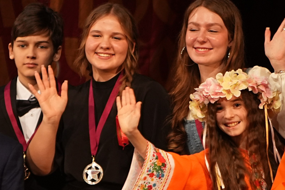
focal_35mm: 772
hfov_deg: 2.7
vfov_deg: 1.8
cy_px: 148
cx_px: 170
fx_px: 6110
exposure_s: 1/320
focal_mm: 200
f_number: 2.8
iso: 1250
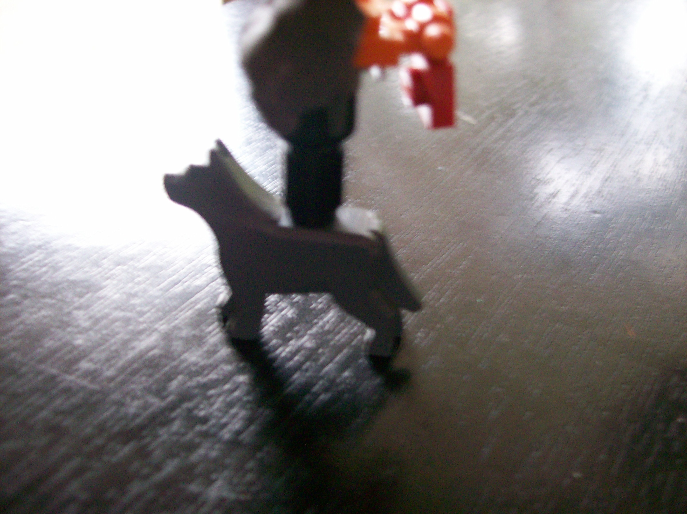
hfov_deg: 51.4
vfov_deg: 39.6
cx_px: 344
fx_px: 714
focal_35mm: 36
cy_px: 257
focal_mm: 6
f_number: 2.7
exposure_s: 1/8
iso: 160
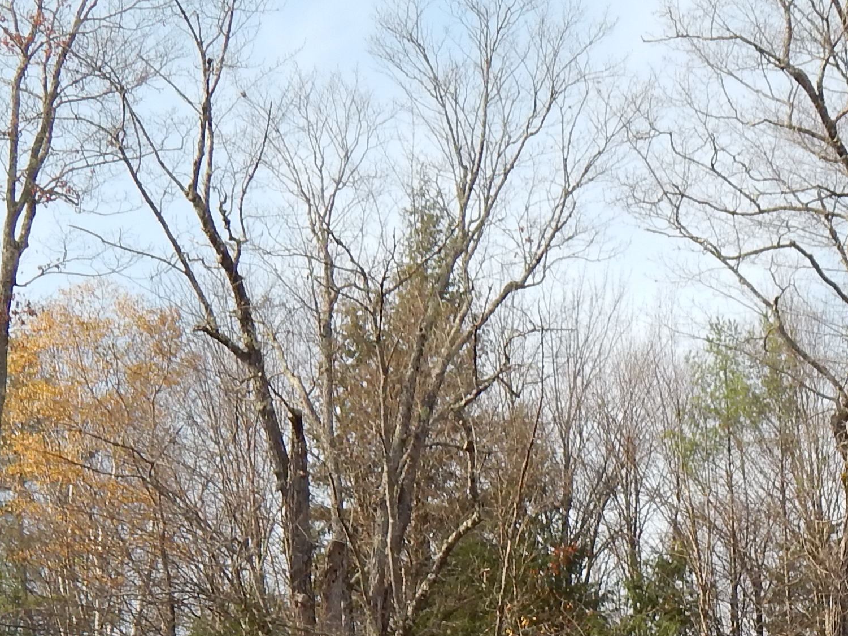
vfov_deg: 10.9
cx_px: 864
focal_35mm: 132
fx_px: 3234
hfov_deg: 14.7
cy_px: 866
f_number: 3.6
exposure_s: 1/640
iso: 125
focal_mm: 7.7
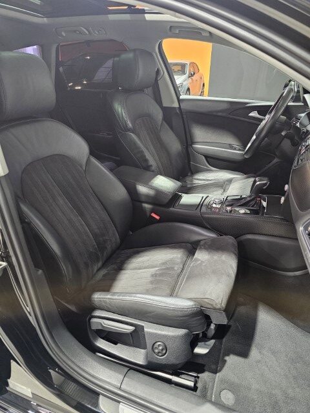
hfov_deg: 58.9
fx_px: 275
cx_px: 155
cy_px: 206
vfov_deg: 73.9
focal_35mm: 23
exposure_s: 1/50
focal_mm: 6.3
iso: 800
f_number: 1.7
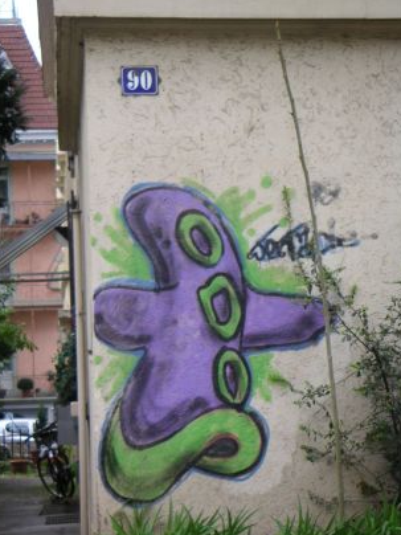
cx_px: 196
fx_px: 1807
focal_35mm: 117
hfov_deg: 12.7
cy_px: 278
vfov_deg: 16.8
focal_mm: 14.4
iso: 64
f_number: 3.7
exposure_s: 1/125
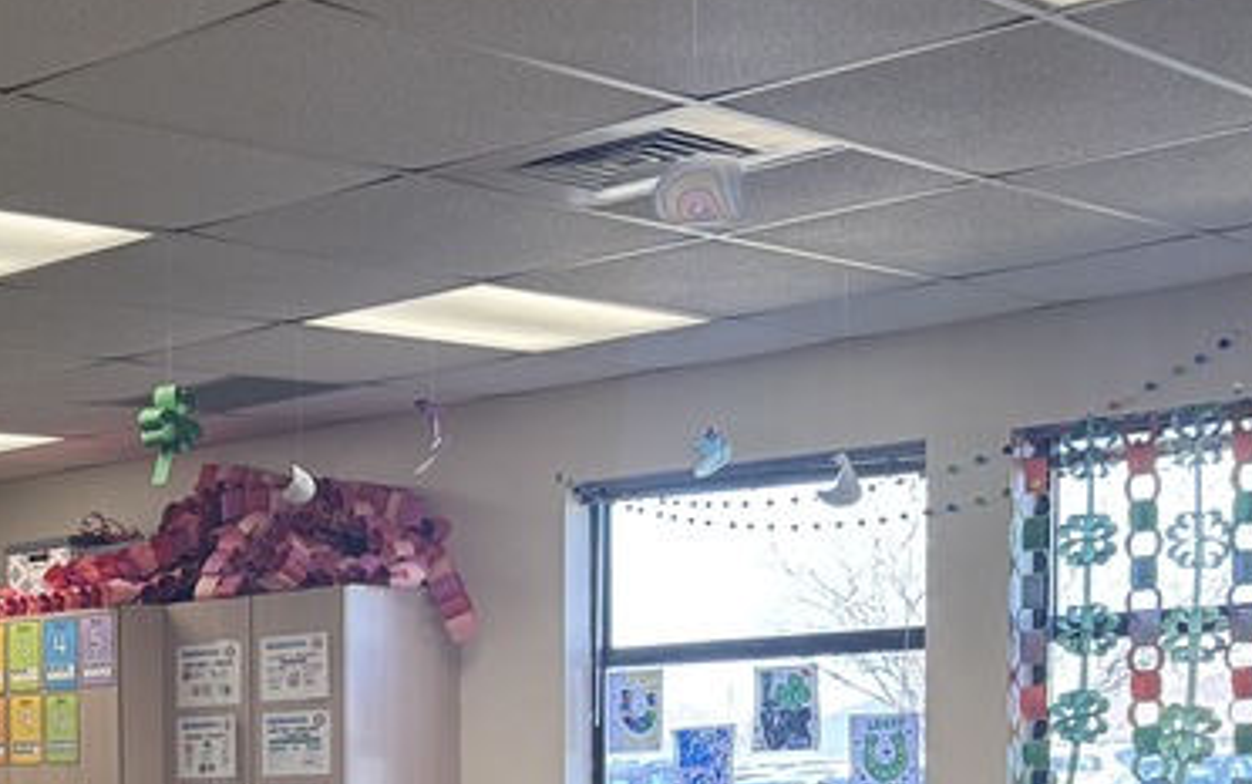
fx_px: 2390
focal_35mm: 70
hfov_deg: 25.2
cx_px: -394
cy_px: 999
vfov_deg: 17.5
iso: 200
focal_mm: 6.76
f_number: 1.78
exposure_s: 1/120
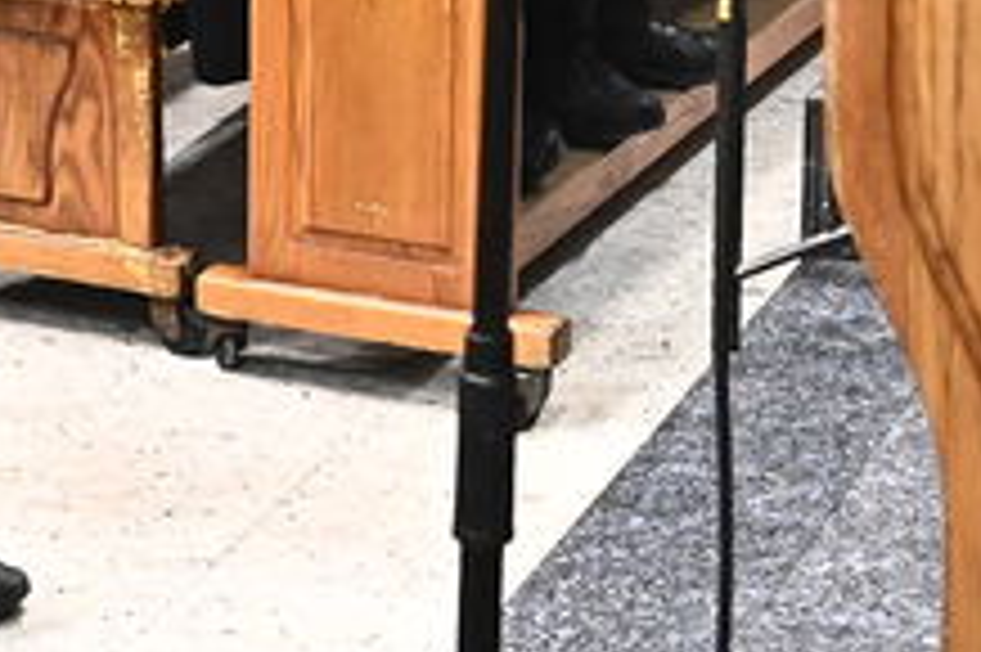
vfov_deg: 8.5
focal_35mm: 154
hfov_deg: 13.1
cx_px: -63
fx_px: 4193
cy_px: -580
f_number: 4.5
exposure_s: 1/200
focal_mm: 24
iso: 2500
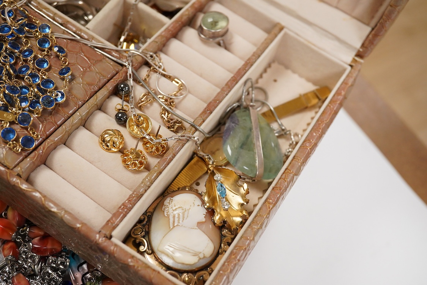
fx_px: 534
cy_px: 142
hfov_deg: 43.6
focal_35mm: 45
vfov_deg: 29.9
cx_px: 214
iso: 2500
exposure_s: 1/320
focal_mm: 30
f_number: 8
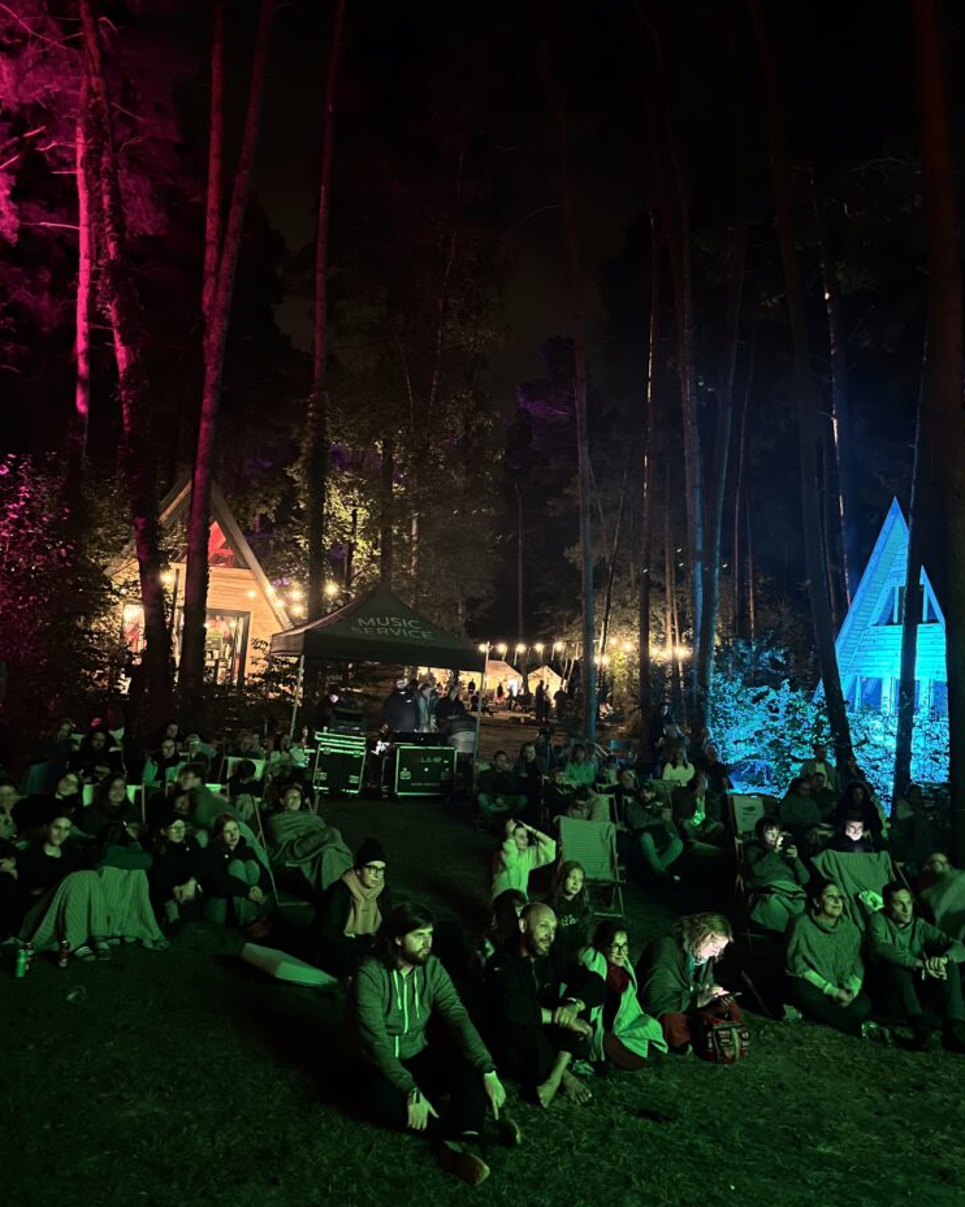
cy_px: 571
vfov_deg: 62.2
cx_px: 484
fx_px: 1000
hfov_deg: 51.5
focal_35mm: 28
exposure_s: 1/17
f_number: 1.6
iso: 1000
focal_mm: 5.1
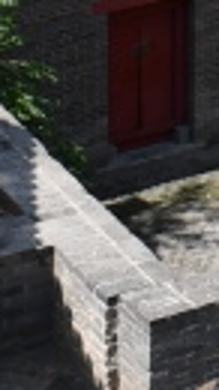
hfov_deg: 3.6
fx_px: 3298
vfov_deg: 6.5
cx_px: 987
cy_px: -525
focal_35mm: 319
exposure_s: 1/320
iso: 100
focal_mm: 22
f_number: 9
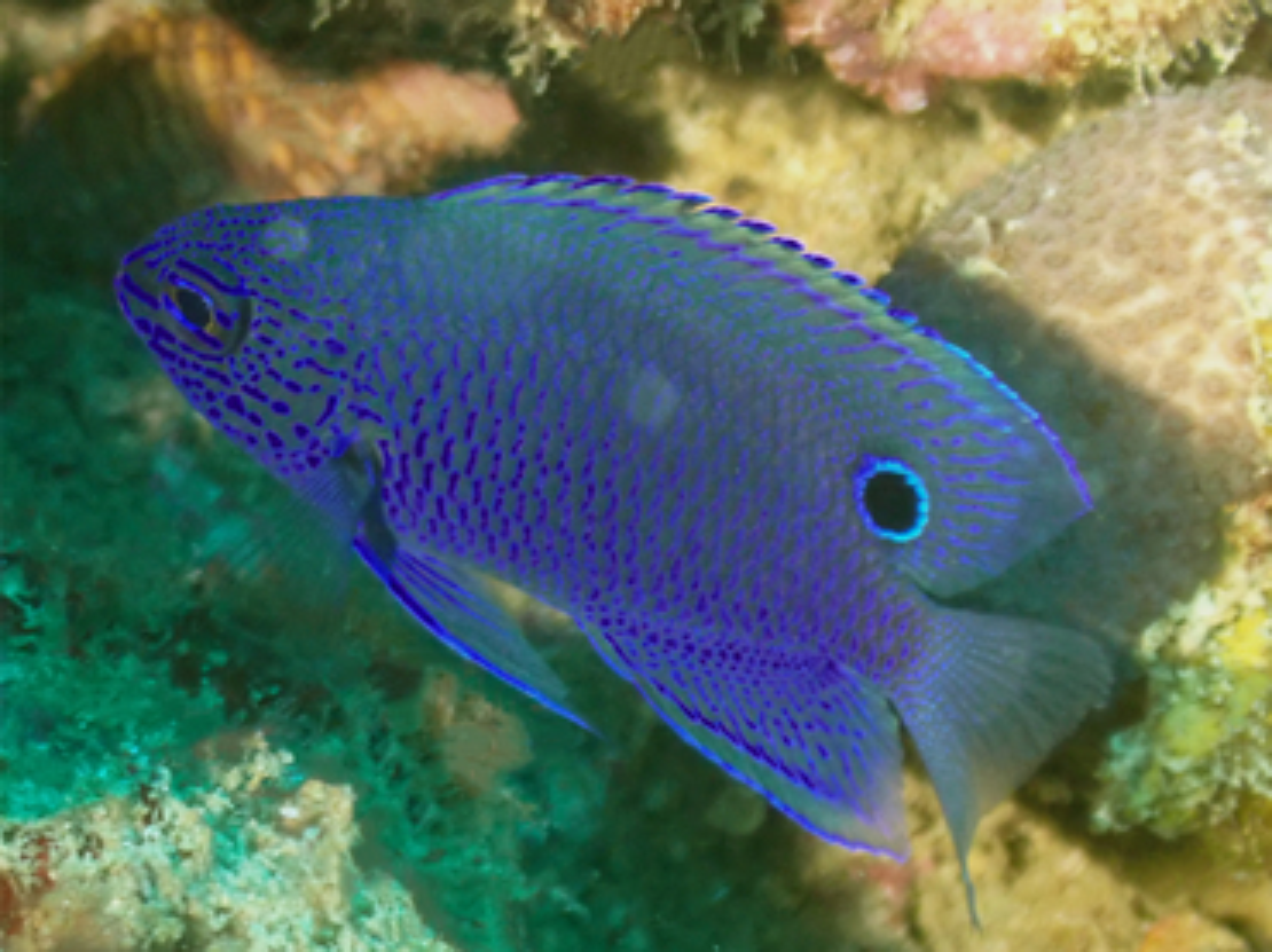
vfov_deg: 14.8
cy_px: 476
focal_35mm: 100
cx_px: 636
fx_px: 3672
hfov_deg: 19.7
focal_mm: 18
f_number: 4.9
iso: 1000
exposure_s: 1/100
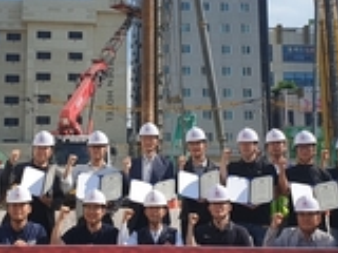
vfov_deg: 25.6
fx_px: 557
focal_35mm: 57
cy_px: 113
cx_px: 142
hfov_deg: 33.7
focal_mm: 4.3
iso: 50
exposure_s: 1/1972
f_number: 2.4
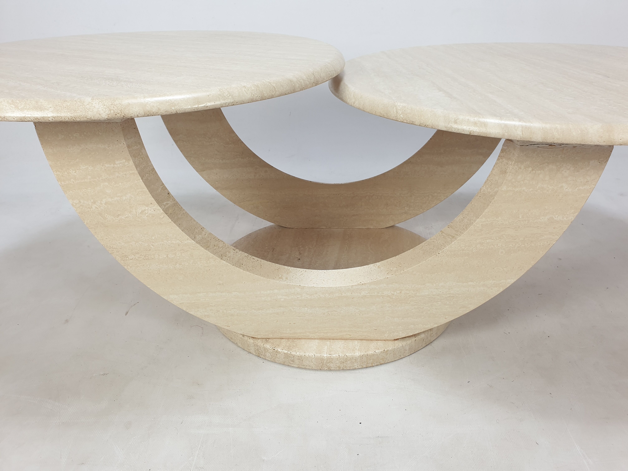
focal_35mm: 26
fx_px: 472
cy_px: 236
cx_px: 314
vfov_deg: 53.1
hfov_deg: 67.3
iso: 50
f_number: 2.4
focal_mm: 4.3
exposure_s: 1/50
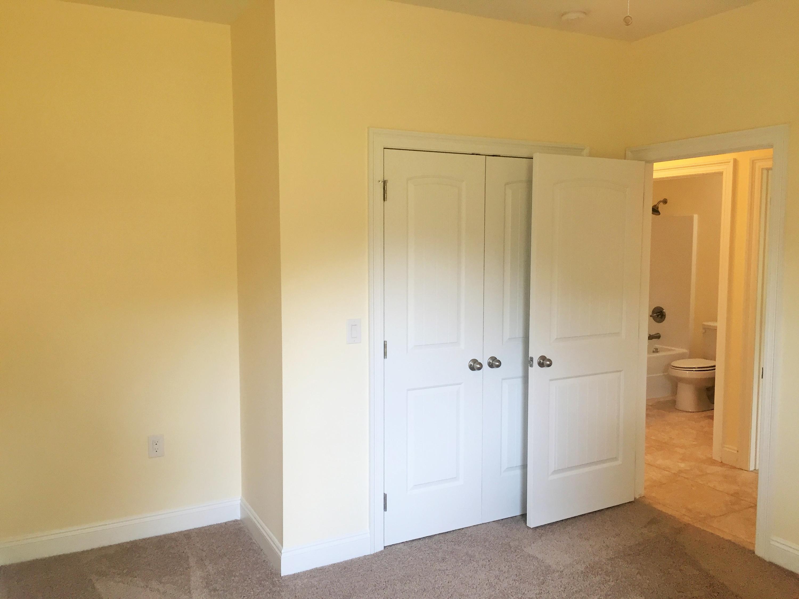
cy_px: 300
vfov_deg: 48.2
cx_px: 400
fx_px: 669
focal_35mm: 29
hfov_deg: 61.7
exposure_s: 1/40
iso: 40
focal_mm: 4.15
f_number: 2.2
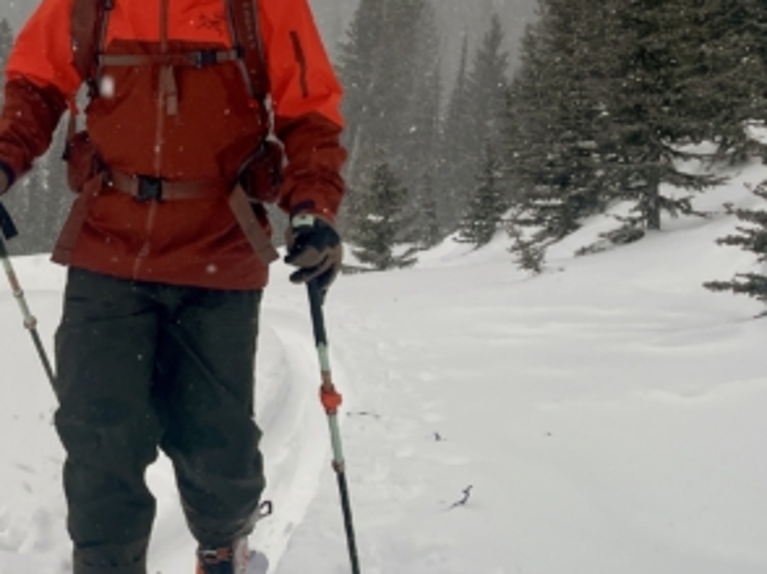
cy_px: 213
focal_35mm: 62
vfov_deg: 23.6
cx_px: 34
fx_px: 1373
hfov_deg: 29.5
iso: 32
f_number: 1.6
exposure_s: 1/392
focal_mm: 4.2
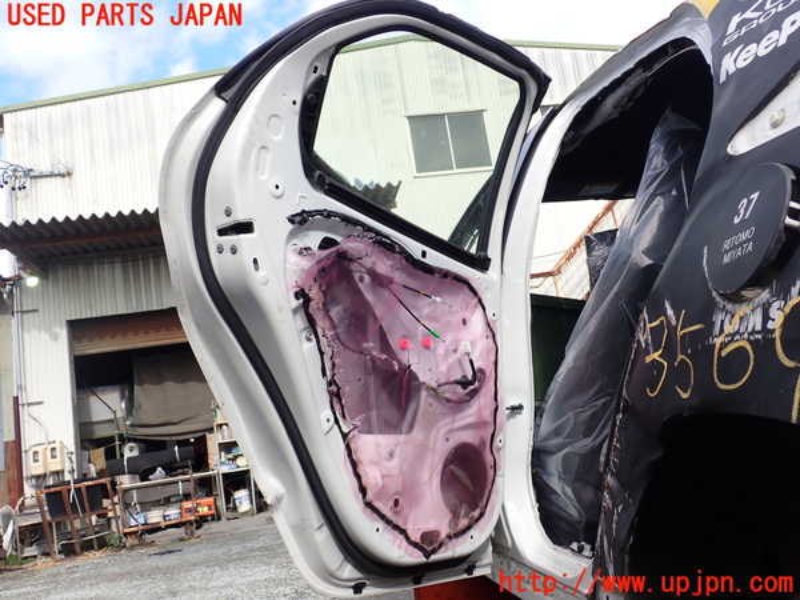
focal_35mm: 32
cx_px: 400
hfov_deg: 56.8
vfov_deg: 44.2
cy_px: 300
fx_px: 740
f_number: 3.2
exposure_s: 1/400
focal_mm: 5.79
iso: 100
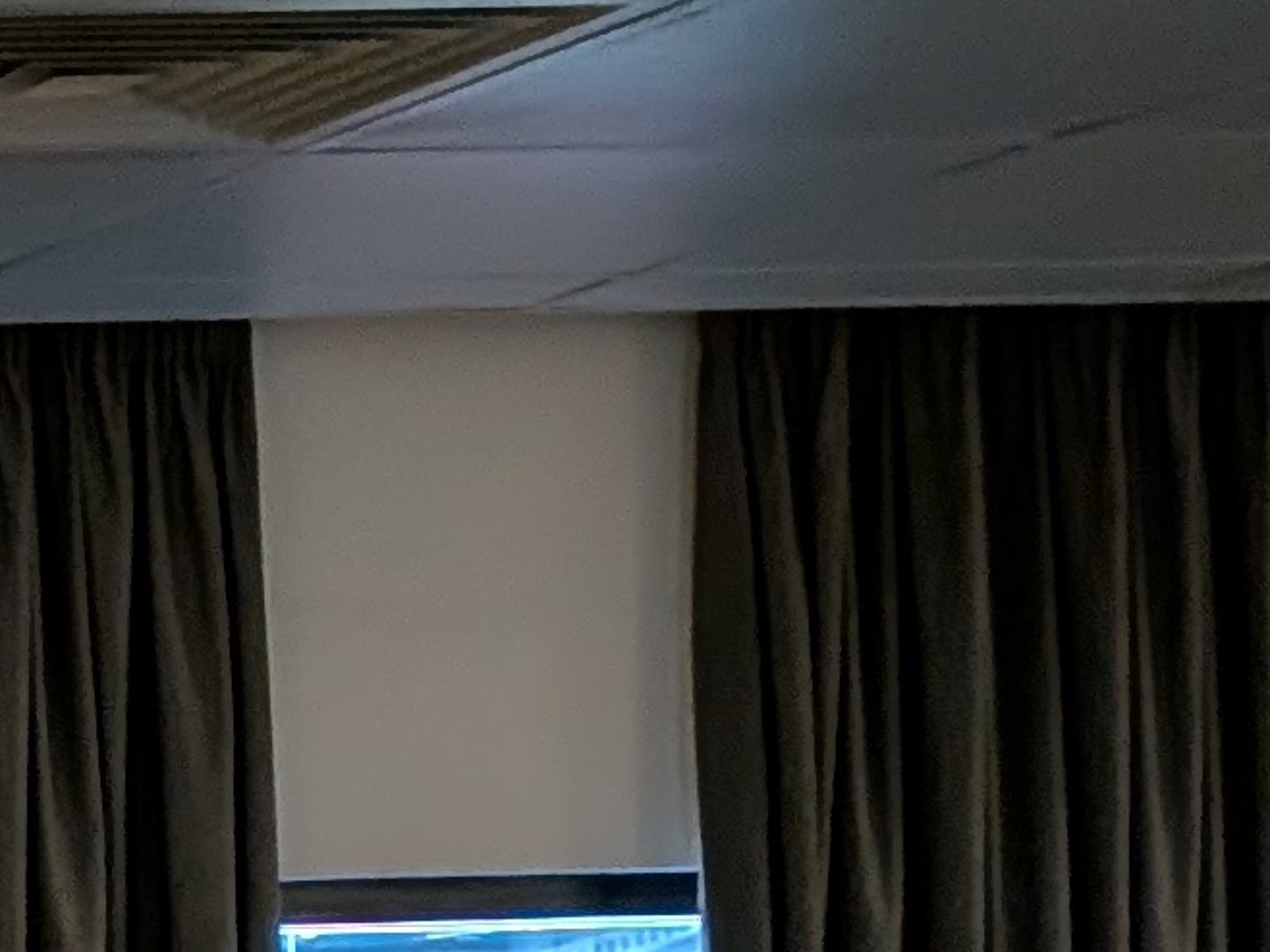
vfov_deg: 9.9
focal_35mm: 146
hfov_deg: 10.6
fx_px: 5355
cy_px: 1265
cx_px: -2229
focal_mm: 4.53
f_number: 1.7
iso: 118
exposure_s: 1/25
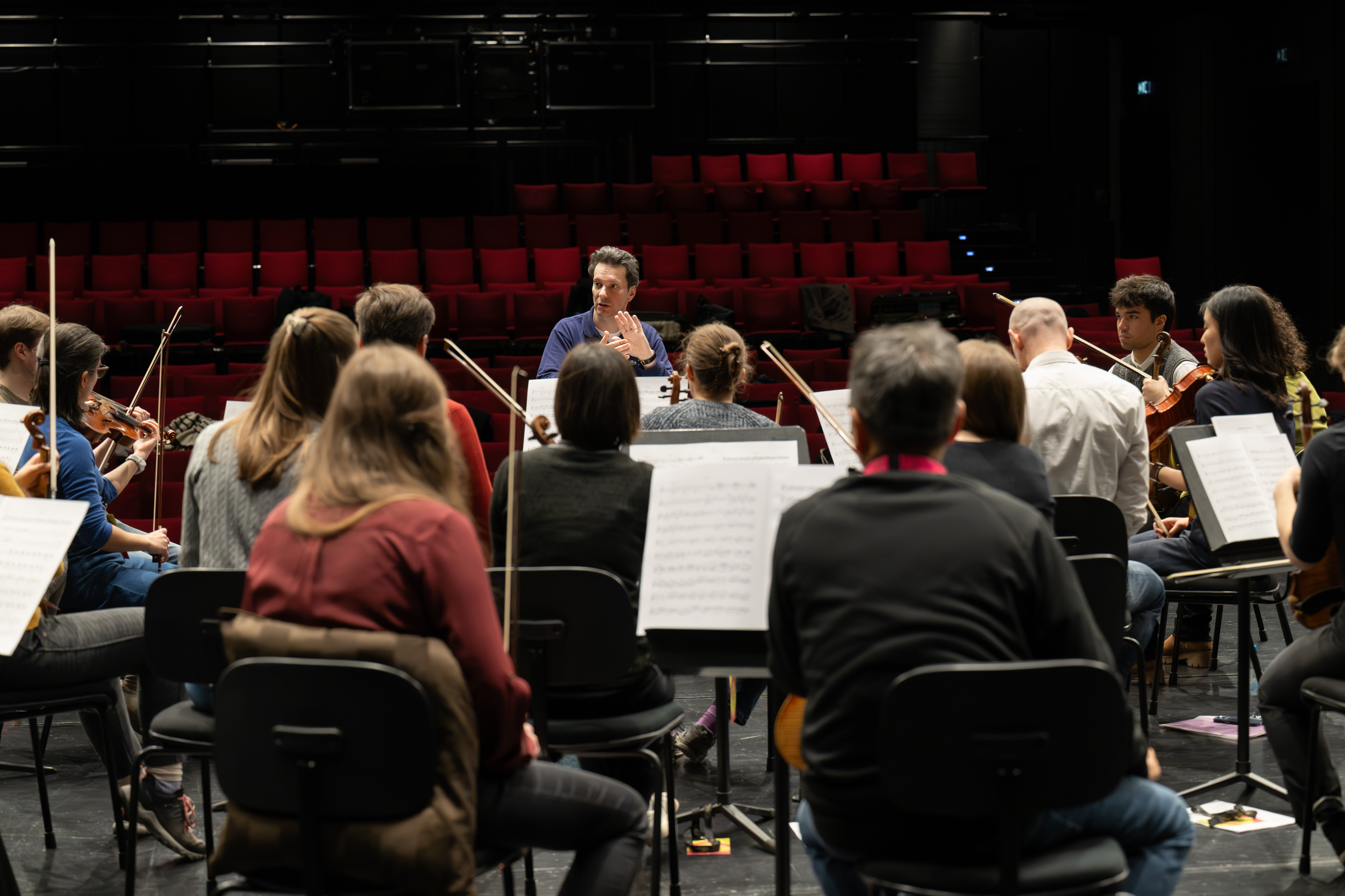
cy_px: 448
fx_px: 2615
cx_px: 672
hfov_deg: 28.8
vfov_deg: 19.5
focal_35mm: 70
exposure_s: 1/250
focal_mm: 70
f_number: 3.5
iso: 5000
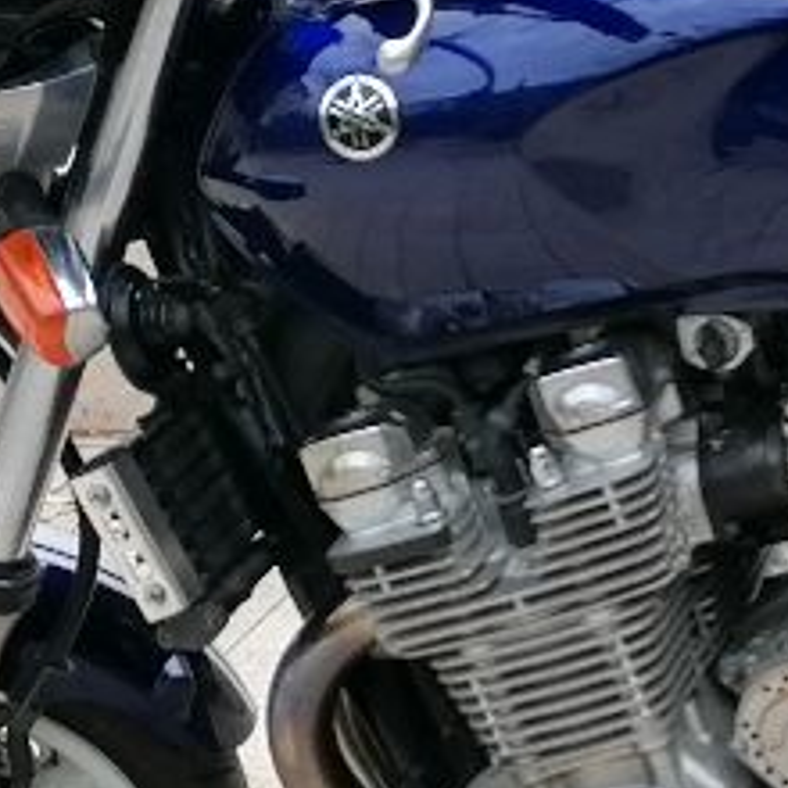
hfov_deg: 11.9
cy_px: 401
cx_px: 1239
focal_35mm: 139
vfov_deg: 12.6
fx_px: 3580
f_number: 1.8
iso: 50
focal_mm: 4.75
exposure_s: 1/975
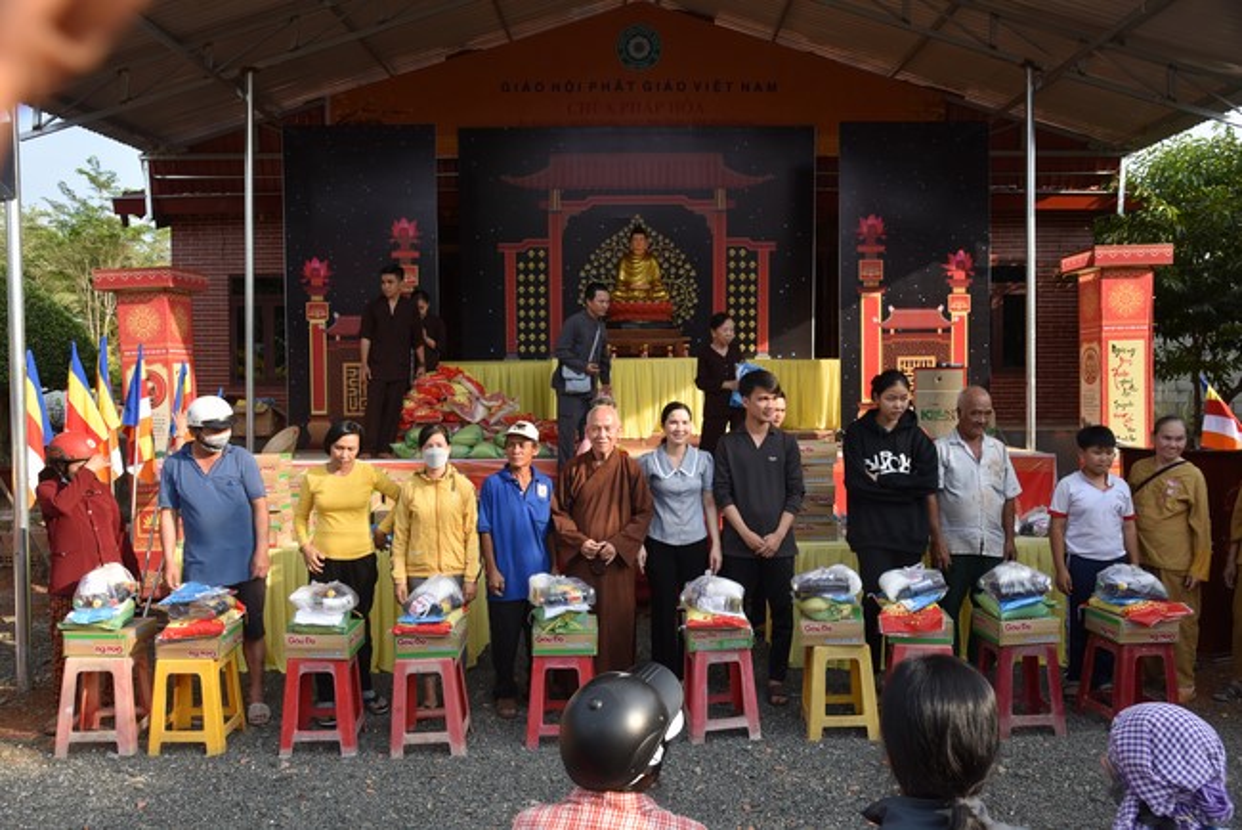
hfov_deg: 61.9
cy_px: 415
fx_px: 1035
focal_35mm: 30
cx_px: 621
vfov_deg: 43.6
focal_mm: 30
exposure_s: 1/250
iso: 400
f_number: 8
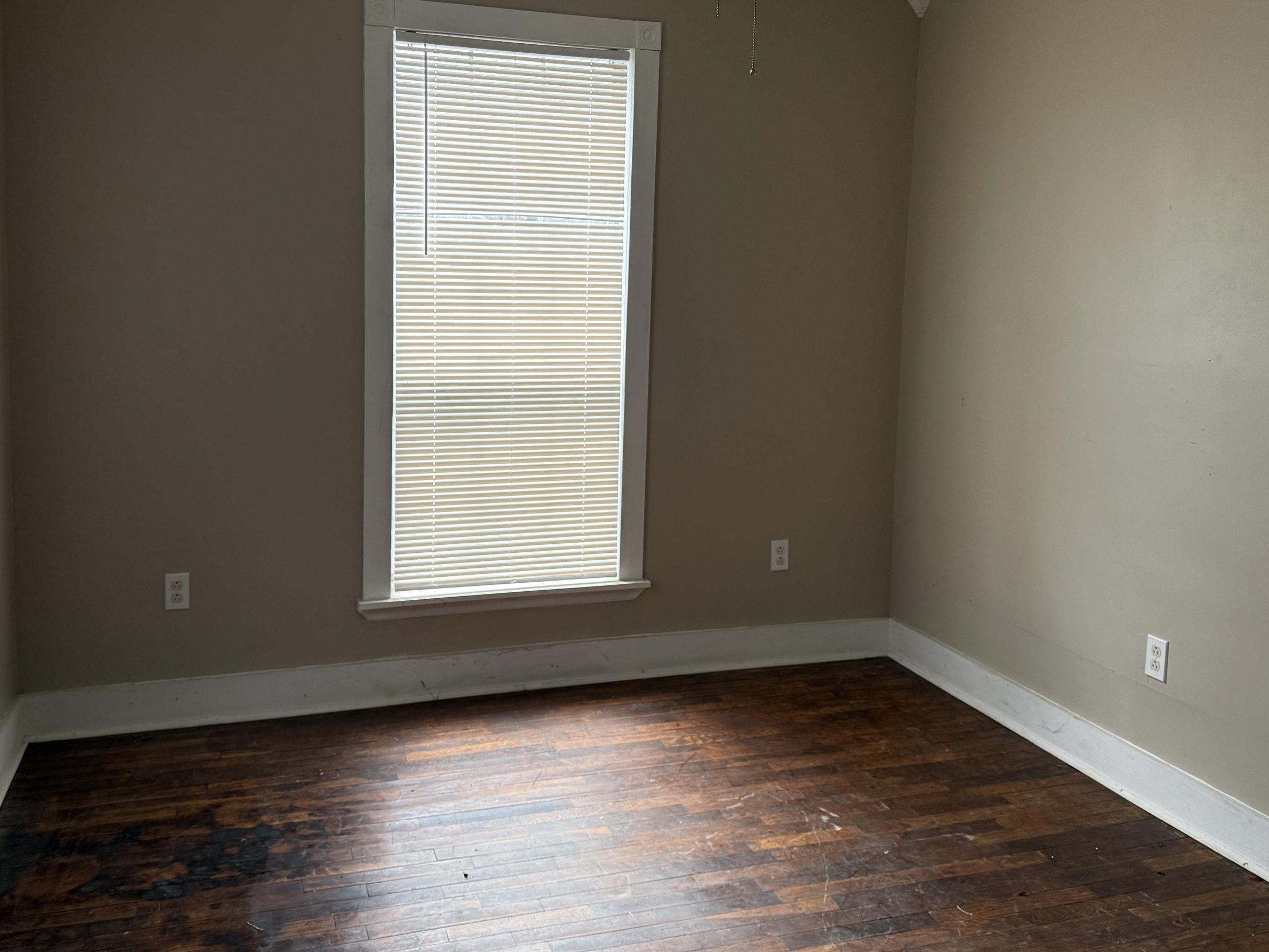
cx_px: 608
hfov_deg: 58.3
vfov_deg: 45.2
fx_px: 1137
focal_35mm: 31
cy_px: 371
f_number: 1.78
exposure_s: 1/149
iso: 200
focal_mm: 6.76
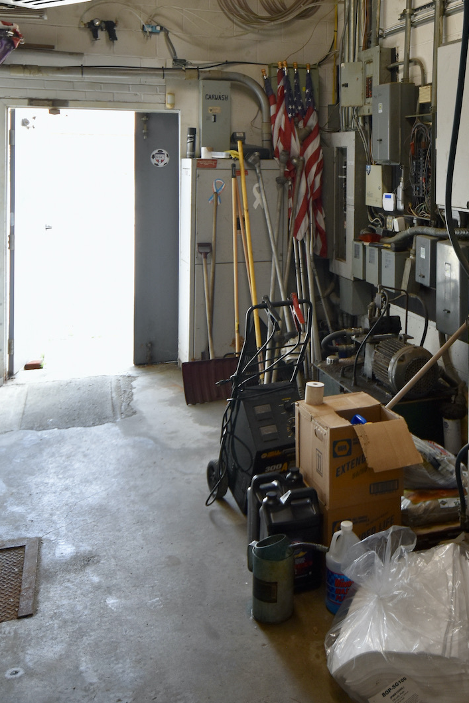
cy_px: 176
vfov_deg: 48.7
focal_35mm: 38
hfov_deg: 34.6
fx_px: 743
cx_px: 323
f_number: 4.5
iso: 400
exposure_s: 1/80
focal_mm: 14
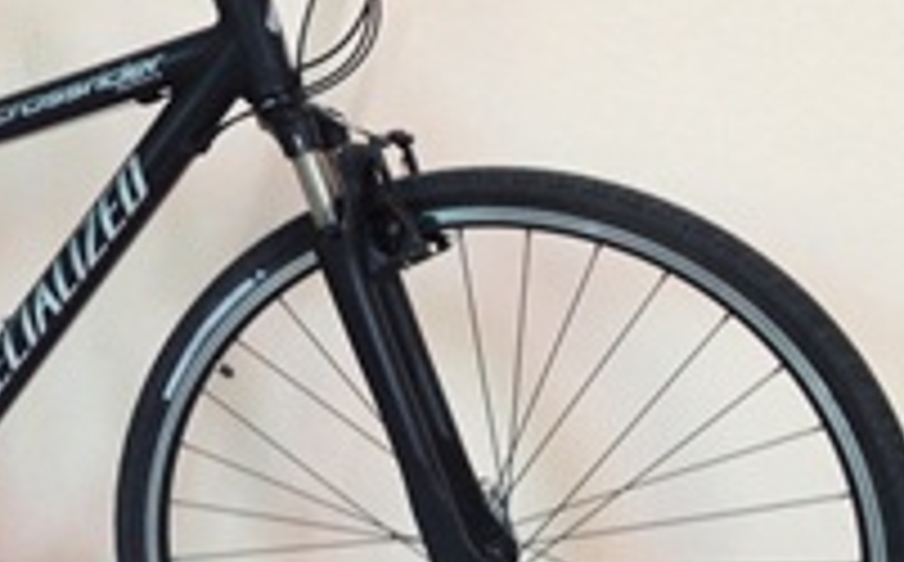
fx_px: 1821
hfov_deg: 26.7
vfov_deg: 17.5
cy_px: 337
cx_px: 45
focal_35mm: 74
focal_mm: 4.28
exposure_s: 1/20
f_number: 2.4
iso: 100
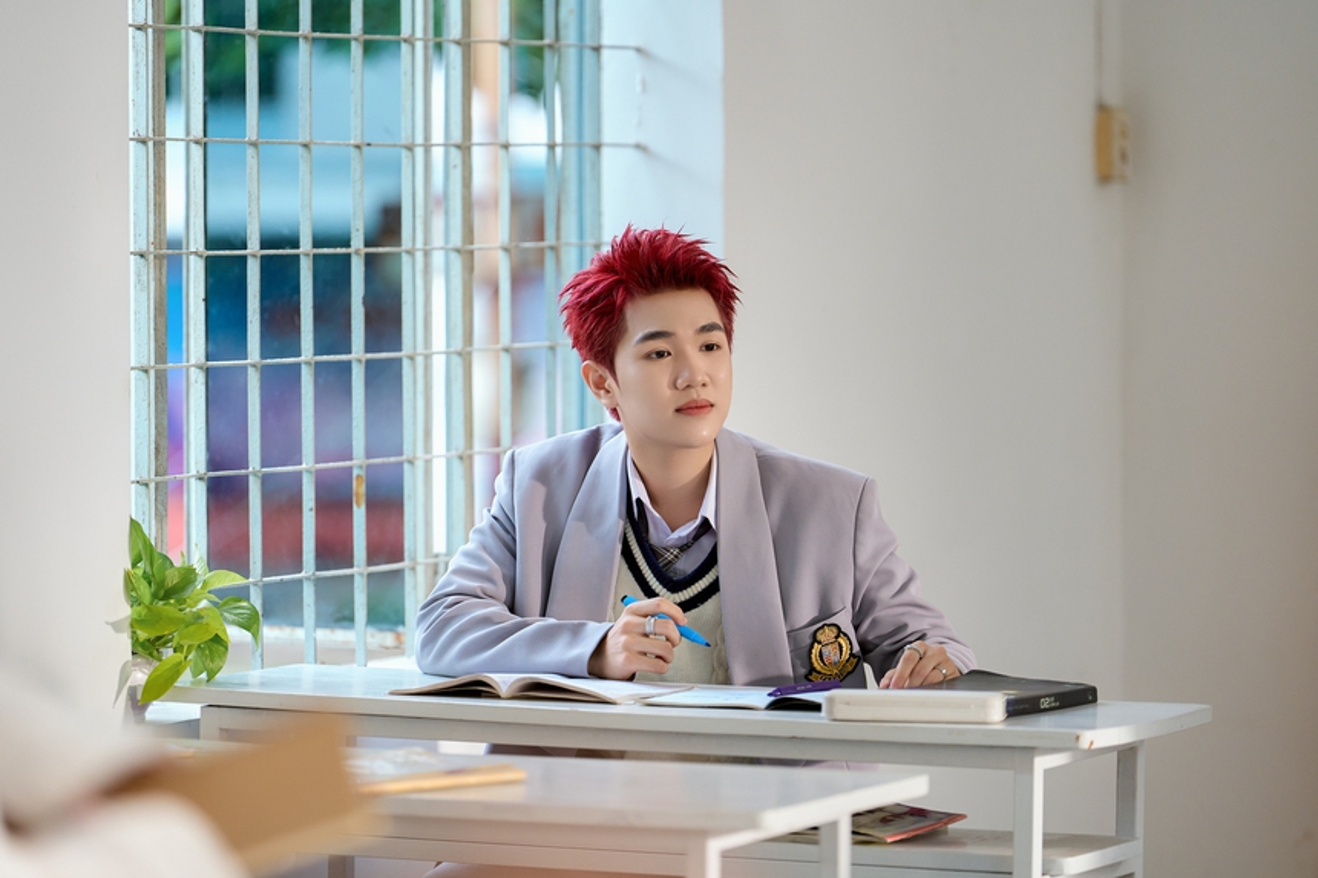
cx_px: 659
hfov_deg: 13.2
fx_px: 5710
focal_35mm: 156
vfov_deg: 8.8
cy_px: 439
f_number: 2.8
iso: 400
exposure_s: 1/250
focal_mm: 156
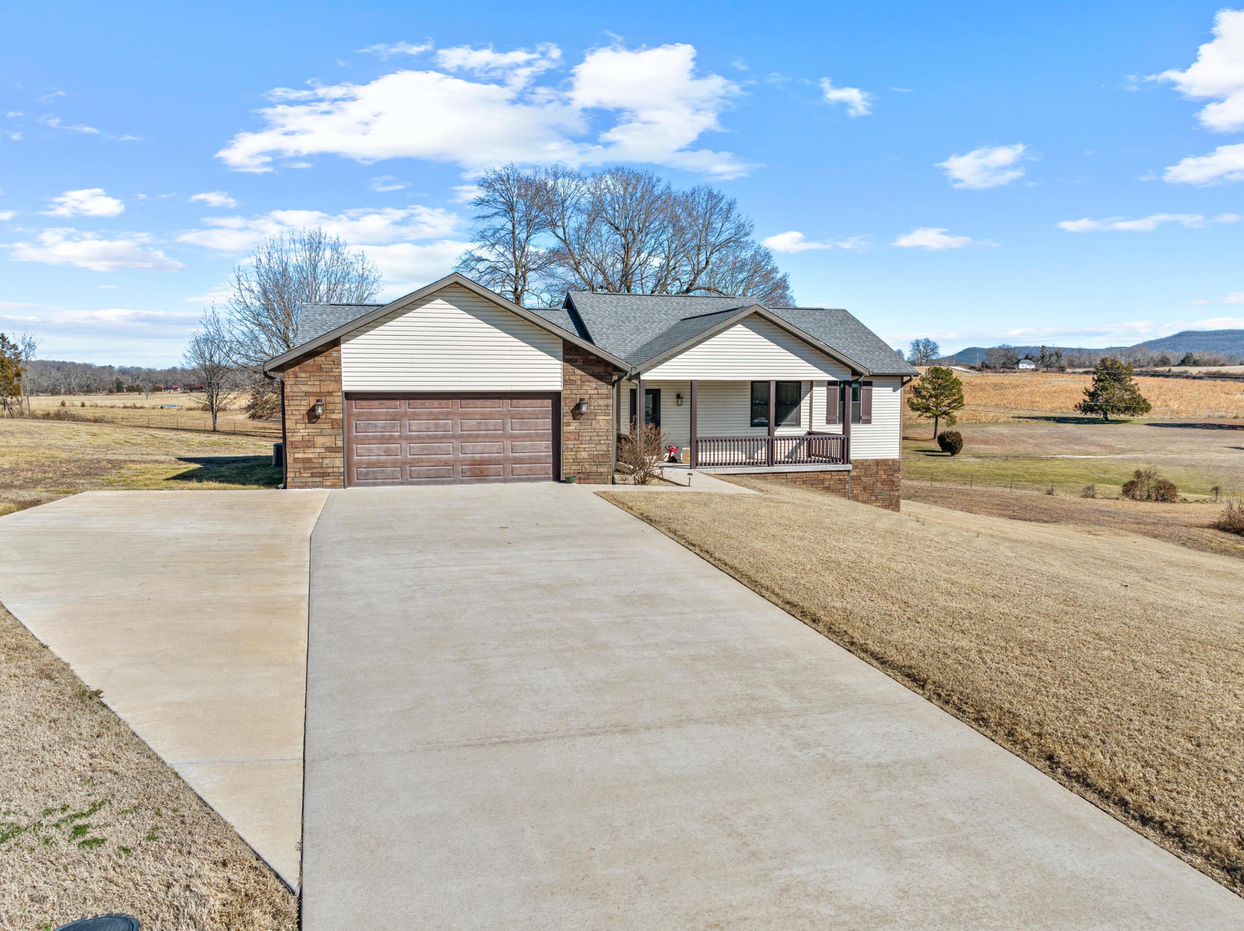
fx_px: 862
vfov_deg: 56.8
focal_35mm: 24
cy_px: 466
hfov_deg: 71.6
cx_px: 622
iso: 100
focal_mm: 12.29
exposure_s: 1/1600
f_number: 2.8
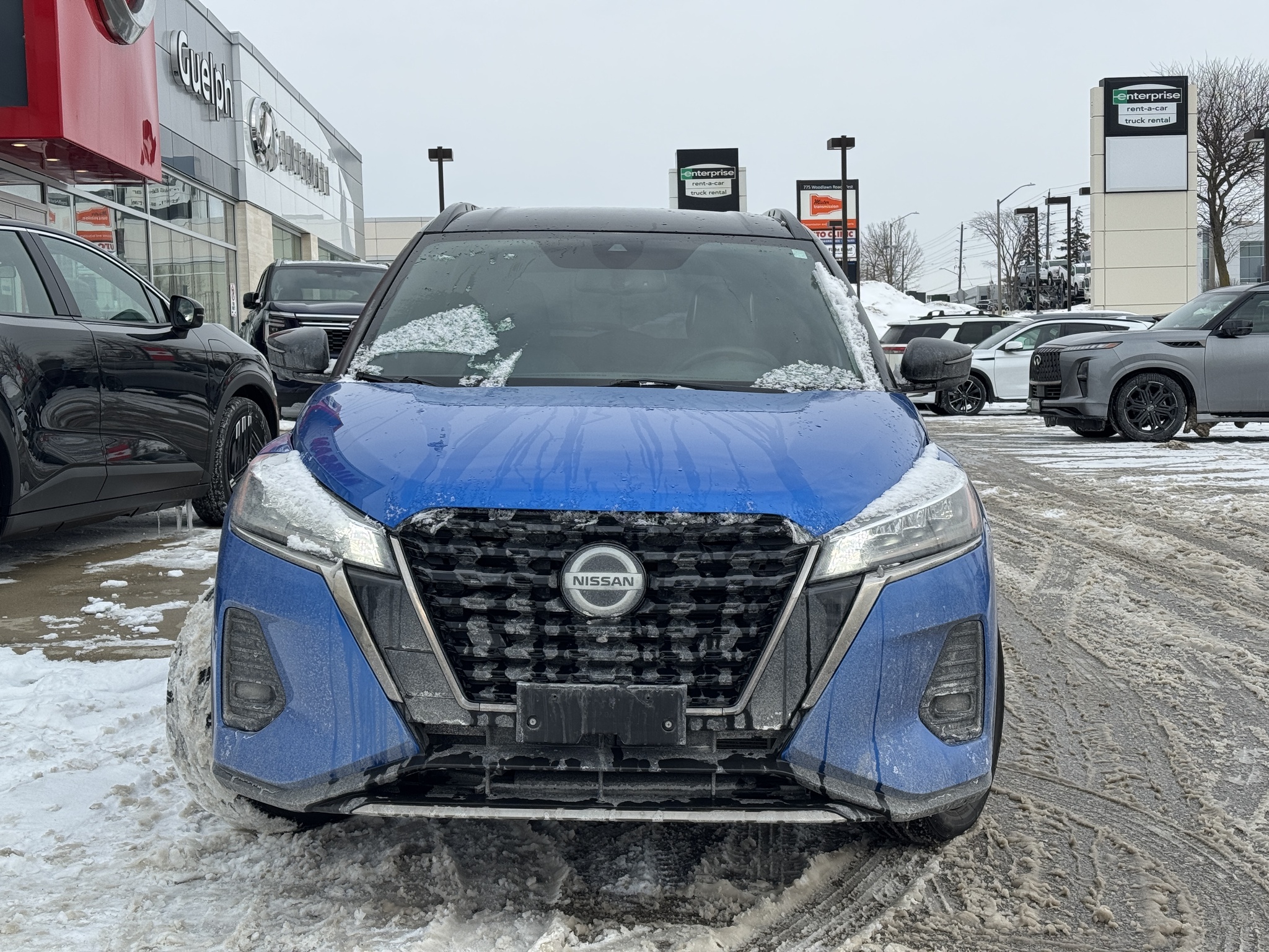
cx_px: 634
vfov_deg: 30.3
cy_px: 476
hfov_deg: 39.7
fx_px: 1760
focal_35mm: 48
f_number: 1.78
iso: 64
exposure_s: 1/2833
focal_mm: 6.76
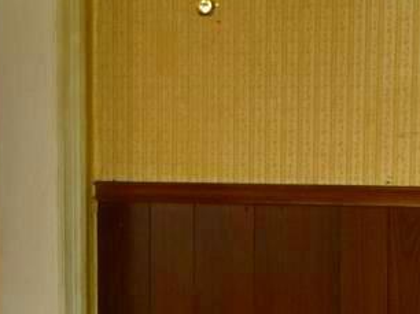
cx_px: 222
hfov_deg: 11.4
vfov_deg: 8.2
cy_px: 572
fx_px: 2110
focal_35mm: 174
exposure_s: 1/125
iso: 800
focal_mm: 18
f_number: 3.5
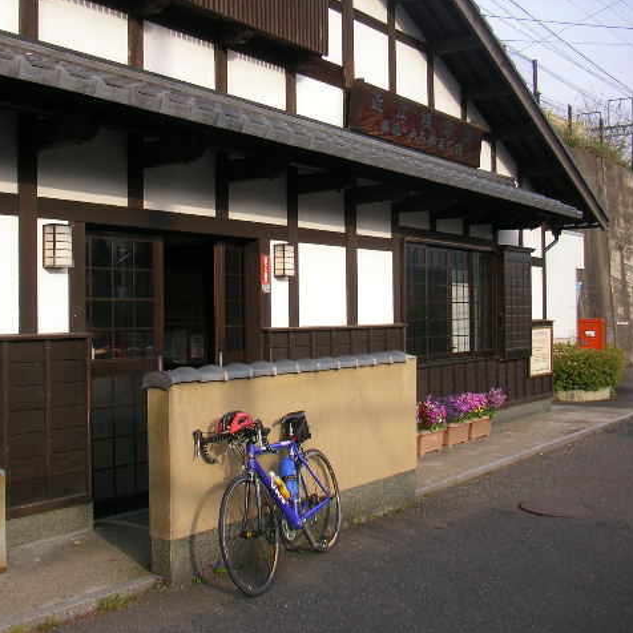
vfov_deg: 38.3
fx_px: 910
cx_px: 234
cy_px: 316
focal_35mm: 44
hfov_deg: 38.1
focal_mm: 5.7
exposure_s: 1/200
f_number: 2.8
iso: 50
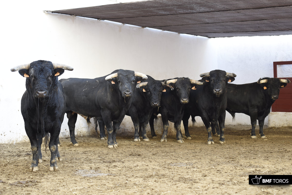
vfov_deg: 19.5
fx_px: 568
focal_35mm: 70
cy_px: 98
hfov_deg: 28.8
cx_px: 146
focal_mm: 70
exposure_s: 1/100
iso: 200
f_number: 5
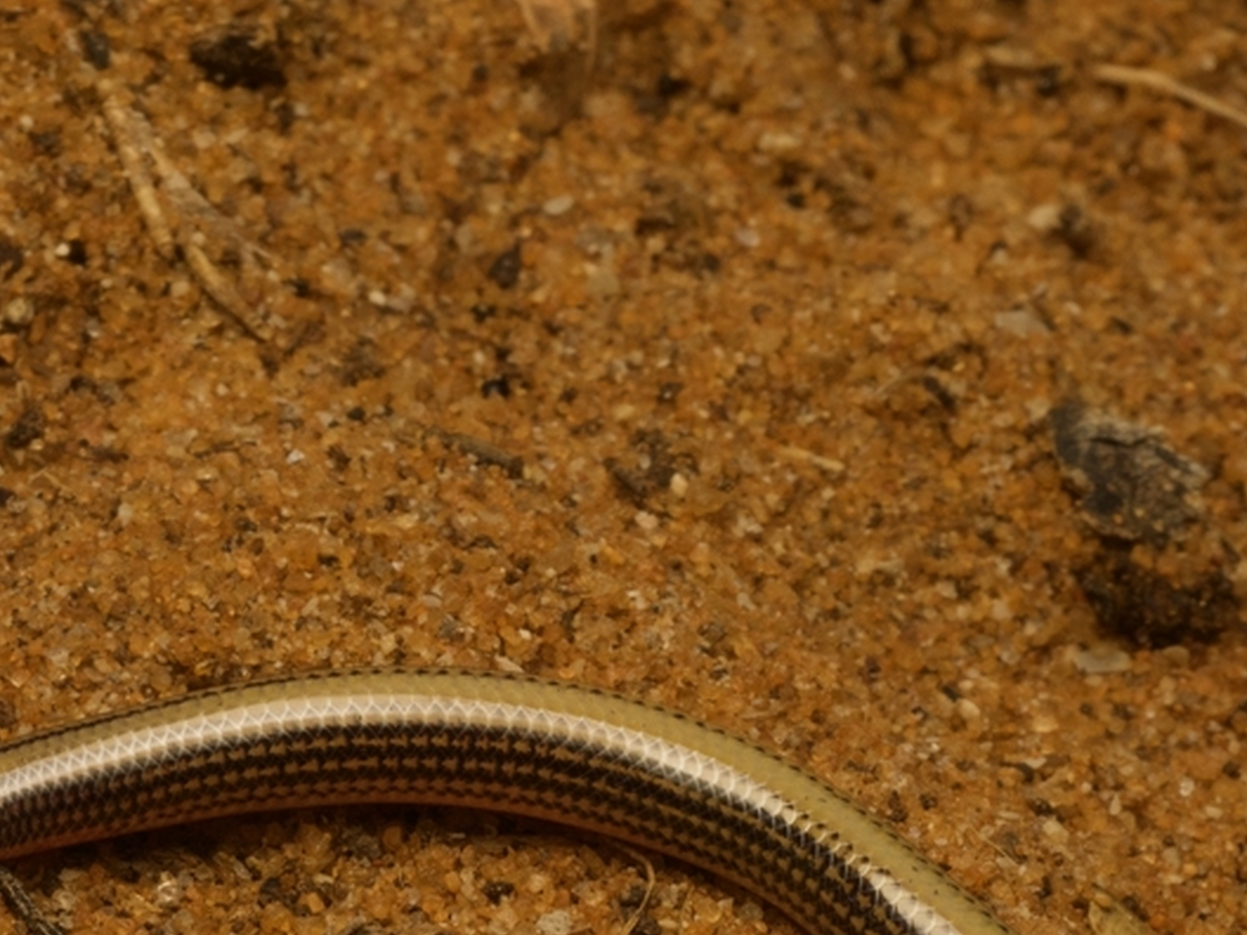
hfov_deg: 7.6
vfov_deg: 5.7
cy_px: 655
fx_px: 9330
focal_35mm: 259
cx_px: 666
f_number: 16
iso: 400
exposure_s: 1/80
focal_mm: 60
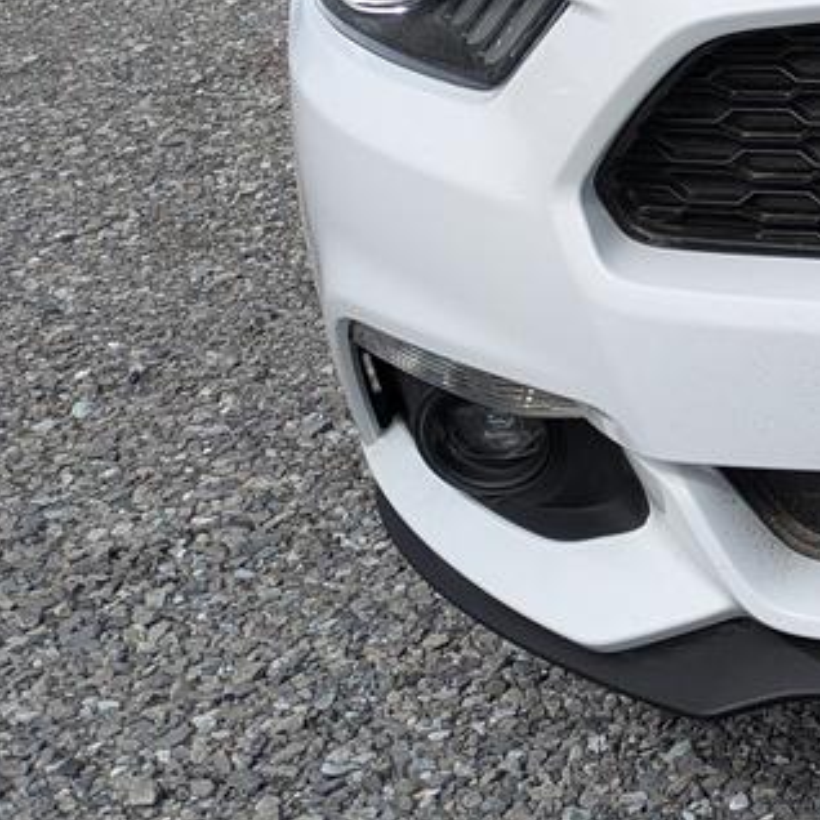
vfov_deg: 19.1
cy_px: 57
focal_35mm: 89
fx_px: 2385
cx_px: 1515
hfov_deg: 16.2
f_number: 1.89
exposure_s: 1/3226
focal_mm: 5.43
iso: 59
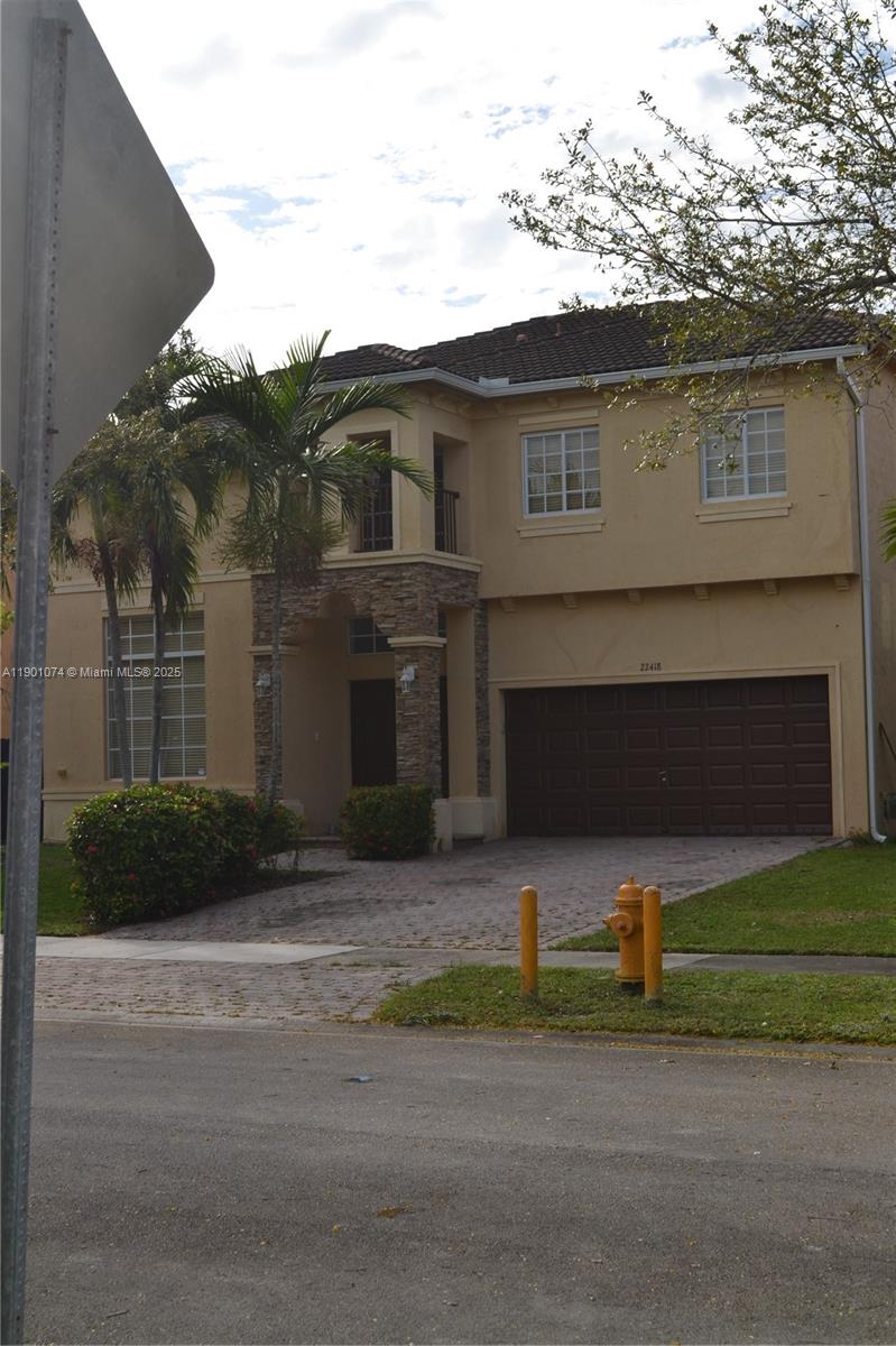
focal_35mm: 48
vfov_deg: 41.1
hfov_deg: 28.1
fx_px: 1793
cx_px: 448
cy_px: 673
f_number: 9
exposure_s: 1/200
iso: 100
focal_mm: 32
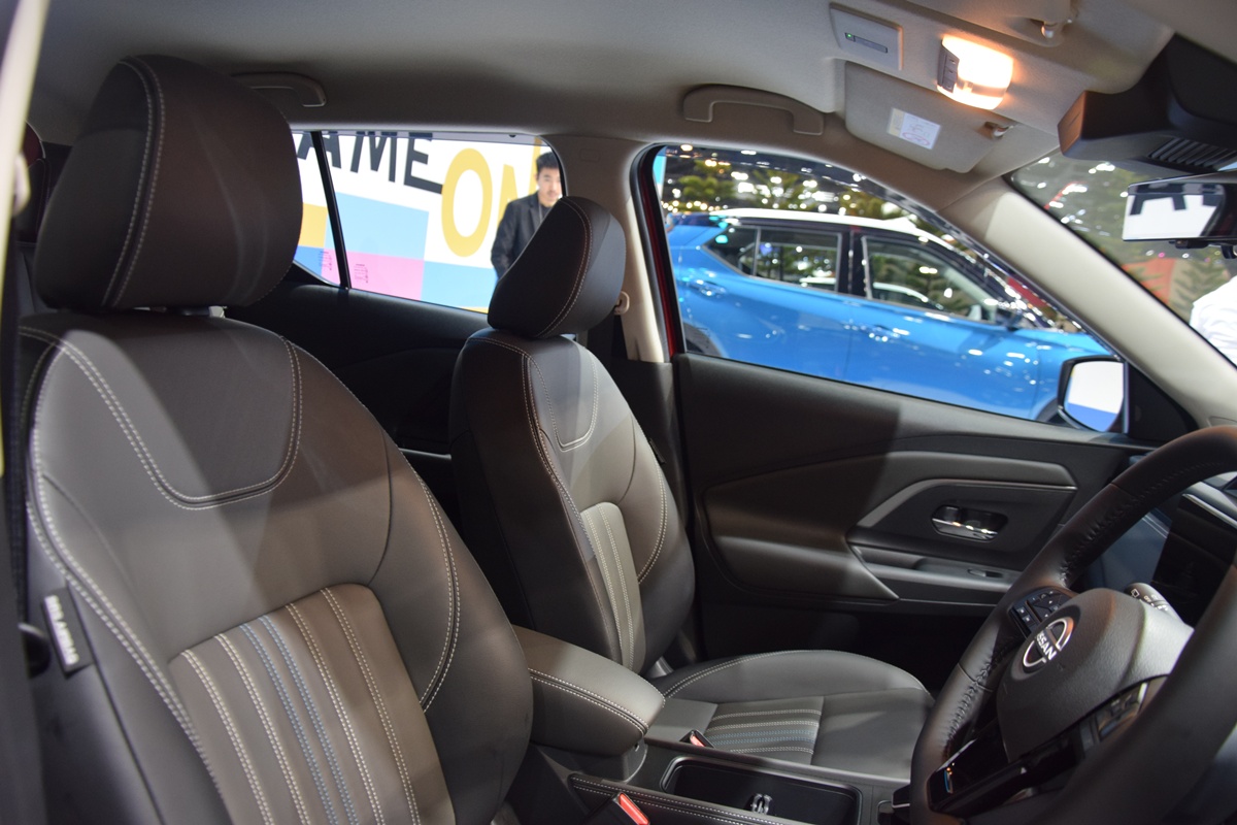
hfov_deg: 67.4
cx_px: 618
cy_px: 412
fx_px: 928
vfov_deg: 47.9
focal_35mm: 27
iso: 800
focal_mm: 18
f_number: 4
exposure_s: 1/60
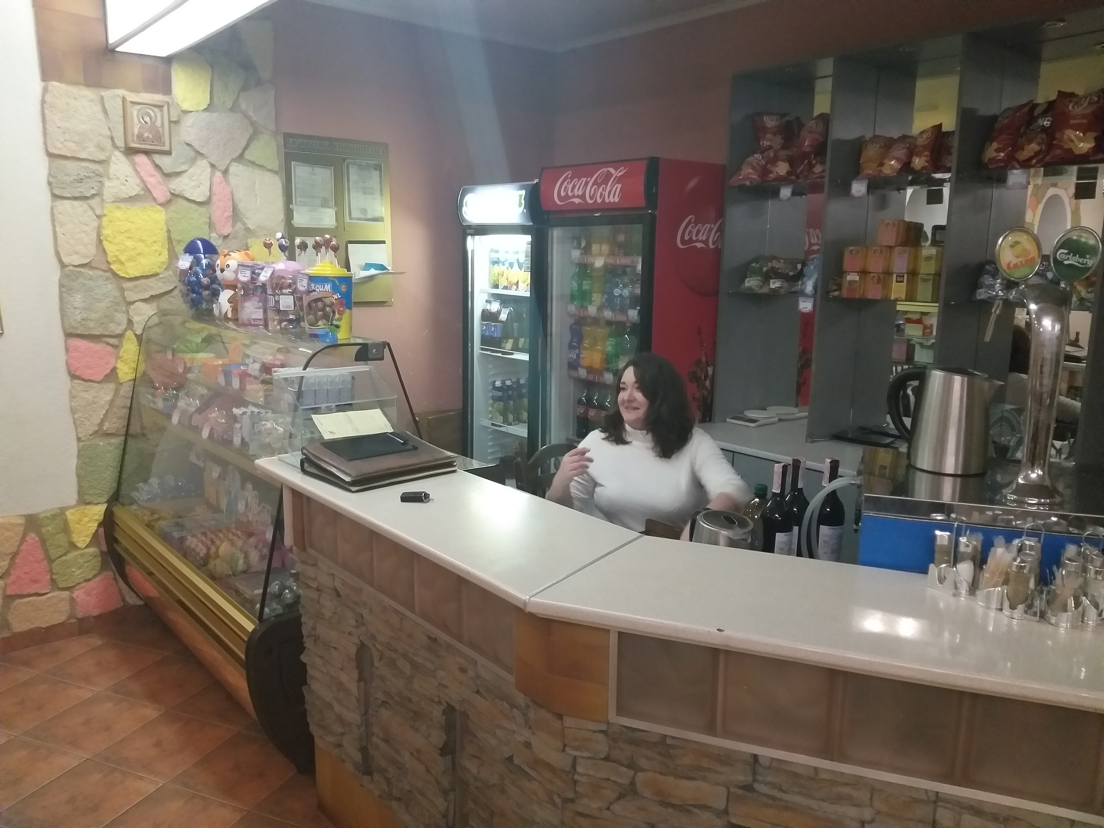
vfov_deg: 53.1
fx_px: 829
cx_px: 552
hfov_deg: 67.3
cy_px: 414
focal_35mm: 26
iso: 500
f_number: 1.7
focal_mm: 3.93
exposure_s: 1/20
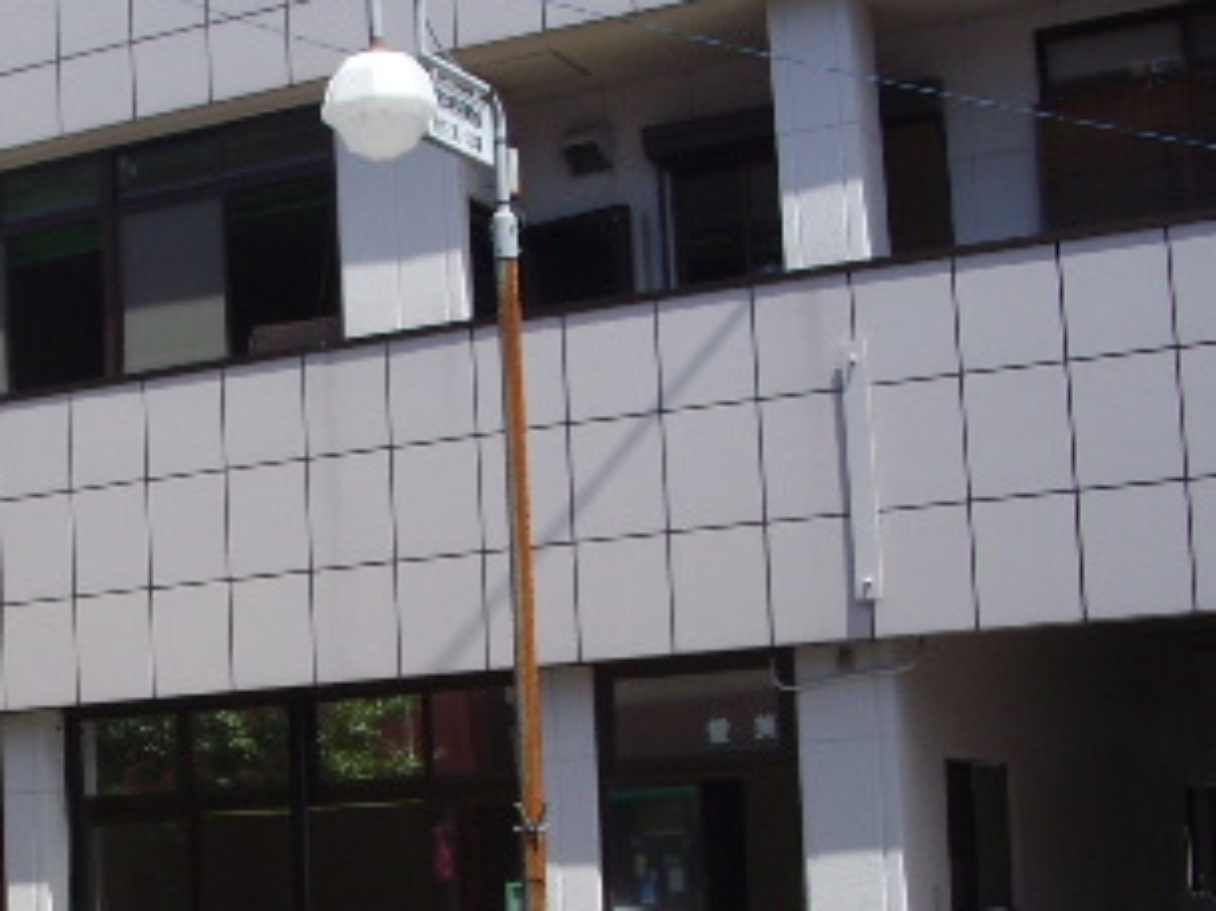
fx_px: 2598
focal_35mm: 74
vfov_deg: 19.7
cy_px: 698
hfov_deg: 25.5
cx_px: 116
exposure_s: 1/640
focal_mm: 5.8
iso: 80
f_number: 4.3
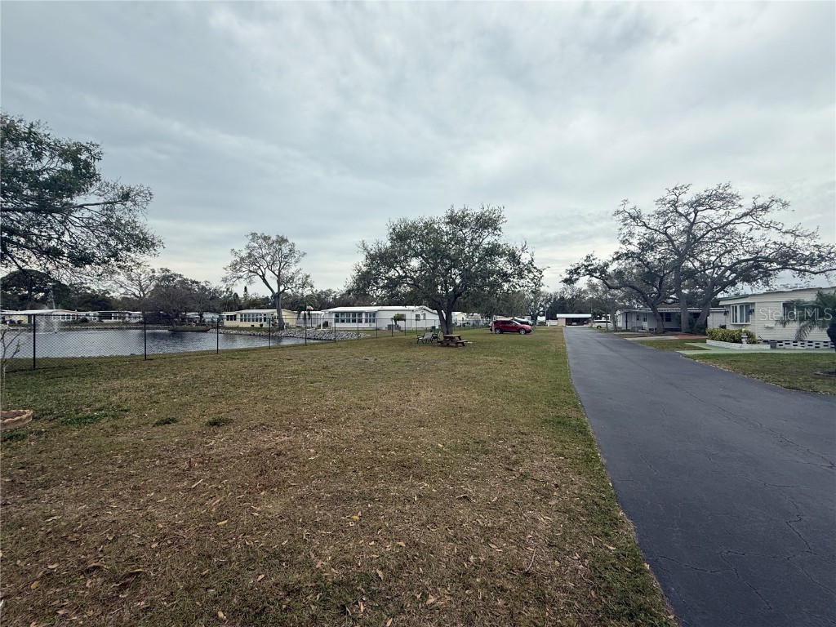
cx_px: 418
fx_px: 338
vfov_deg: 85.7
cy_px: 314
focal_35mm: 14
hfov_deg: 102.1
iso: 50
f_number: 2.2
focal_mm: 2.22
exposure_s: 1/1464
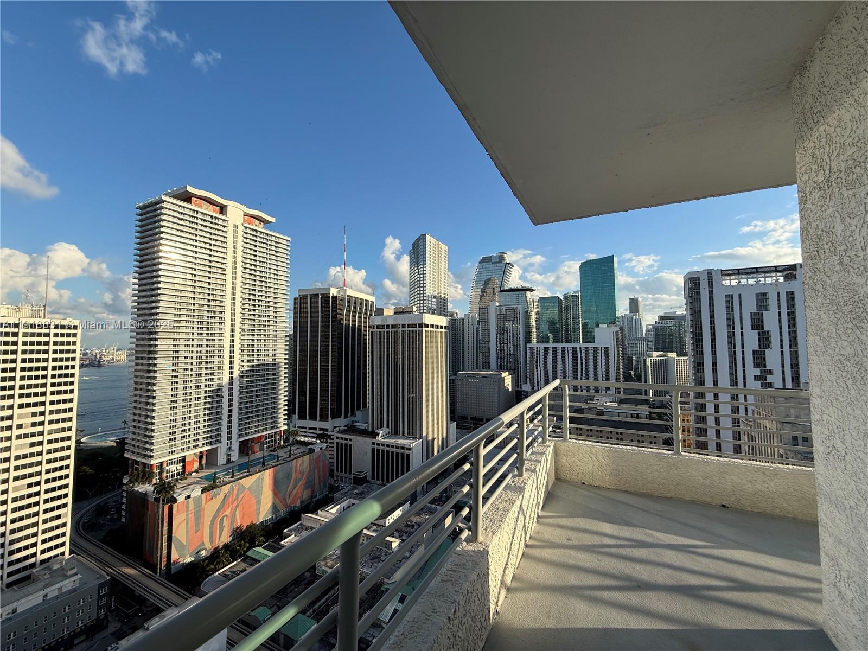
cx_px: 434
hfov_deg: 102.1
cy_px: 326
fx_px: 351
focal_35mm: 14
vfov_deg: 85.7
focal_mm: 2.22
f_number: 2.2
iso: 50
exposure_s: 1/1572
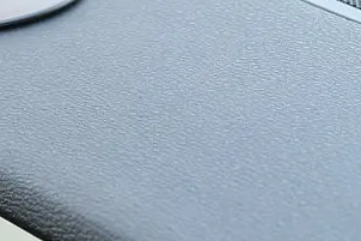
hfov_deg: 7.7
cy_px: 358
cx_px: -277
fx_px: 2596
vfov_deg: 5.3
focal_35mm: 259
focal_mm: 46.3
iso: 320
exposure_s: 1/60
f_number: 4
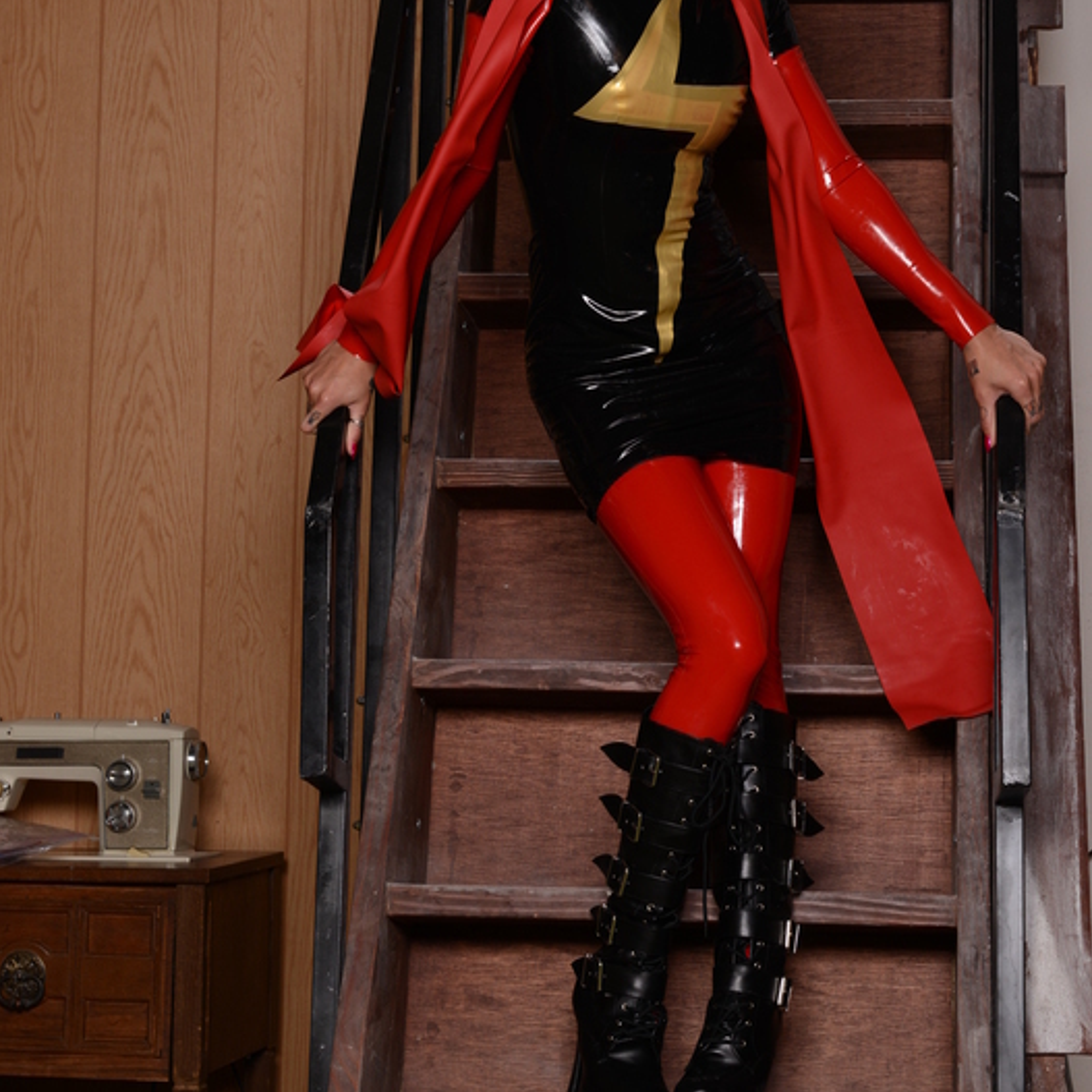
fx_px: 3212
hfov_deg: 19.3
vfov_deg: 19.3
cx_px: 543
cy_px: 415
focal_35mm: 90
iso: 250
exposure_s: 1/100
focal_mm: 70
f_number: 10
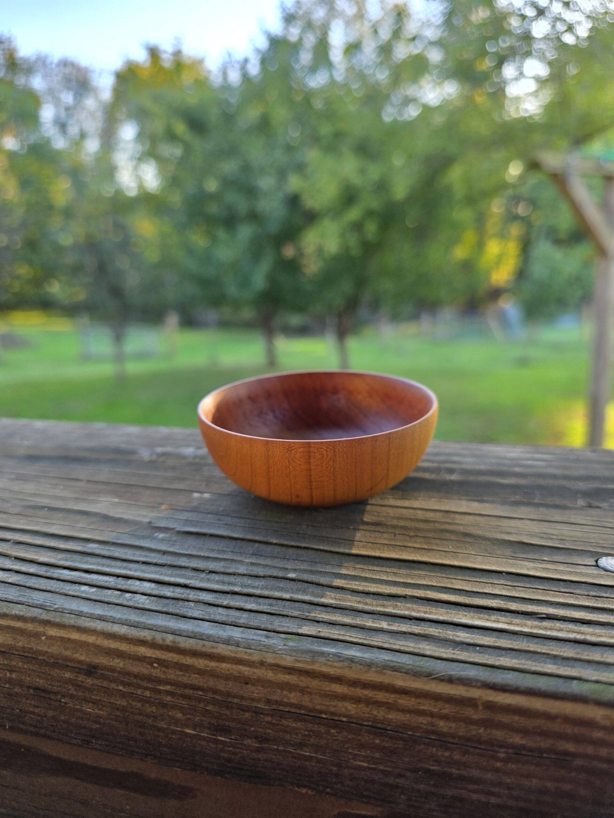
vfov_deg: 73.9
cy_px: 409
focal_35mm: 23
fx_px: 544
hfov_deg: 58.9
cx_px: 307
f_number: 1.7
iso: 80
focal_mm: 6.3
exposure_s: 1/180
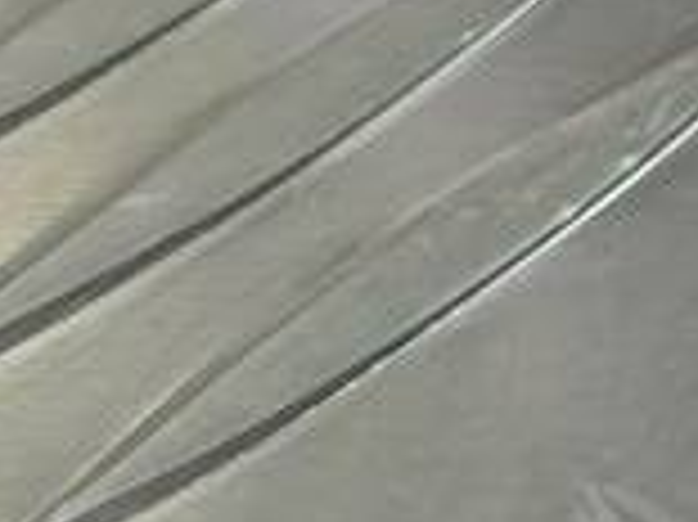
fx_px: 3586
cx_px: 2080
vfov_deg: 7.6
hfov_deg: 9.0
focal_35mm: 178
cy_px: -891
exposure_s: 1/100
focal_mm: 4.11
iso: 150
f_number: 1.6
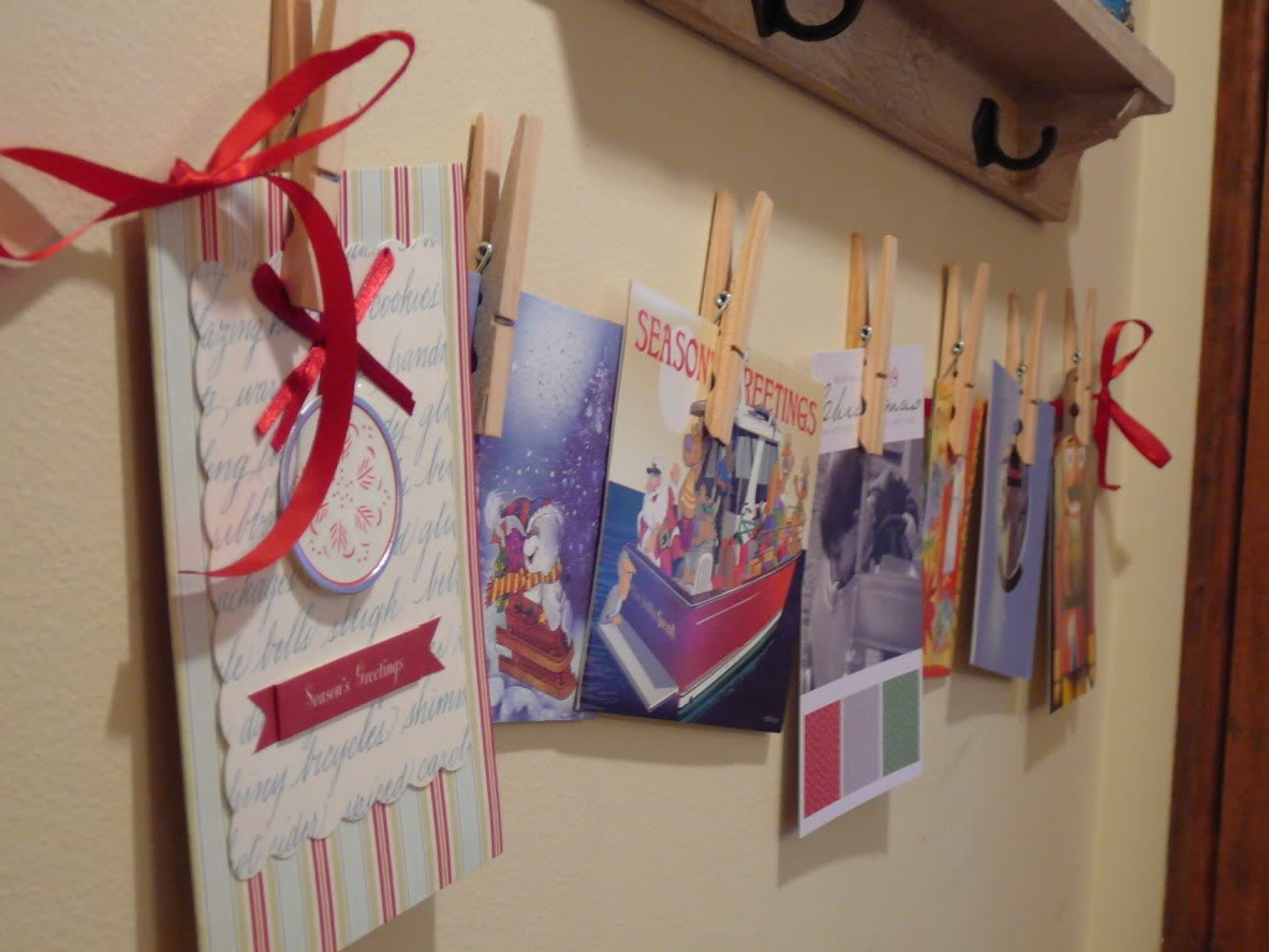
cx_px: 634
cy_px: 476
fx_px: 2236
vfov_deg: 24.0
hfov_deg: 31.7
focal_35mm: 61
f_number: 3.6
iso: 200
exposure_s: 1/10
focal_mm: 9.1
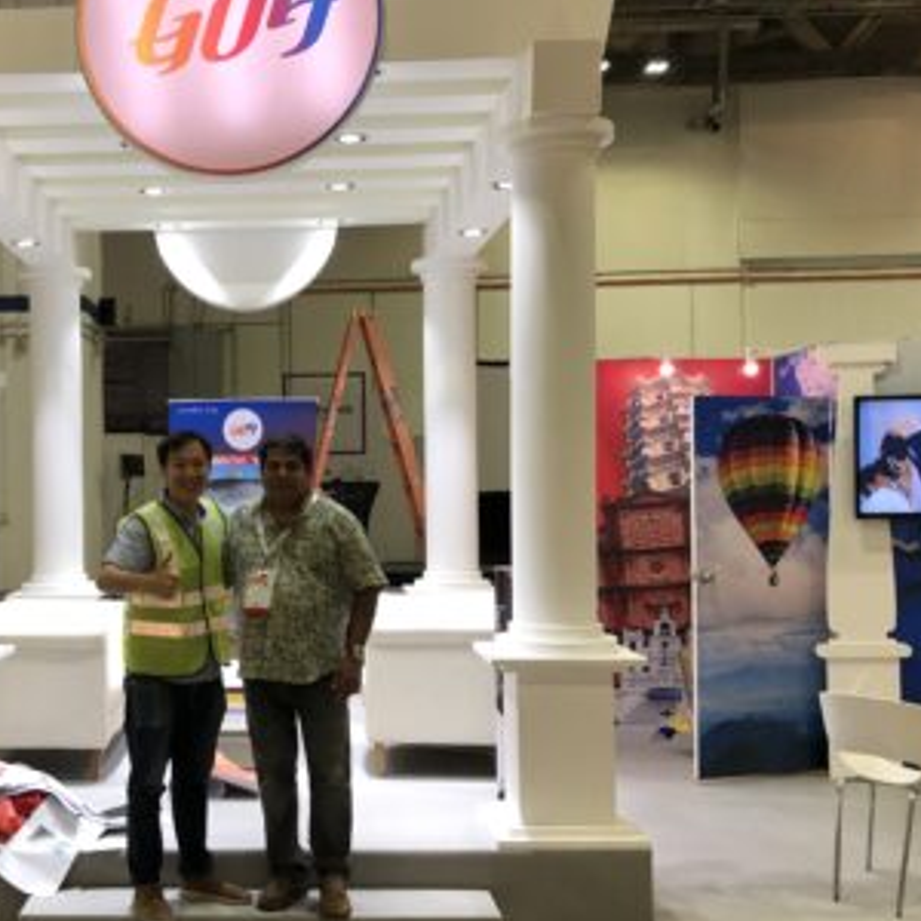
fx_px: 1324
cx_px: 201
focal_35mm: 44
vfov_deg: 38.3
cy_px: 464
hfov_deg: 37.2
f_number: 1.8
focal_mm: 3.99
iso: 32
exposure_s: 1/33
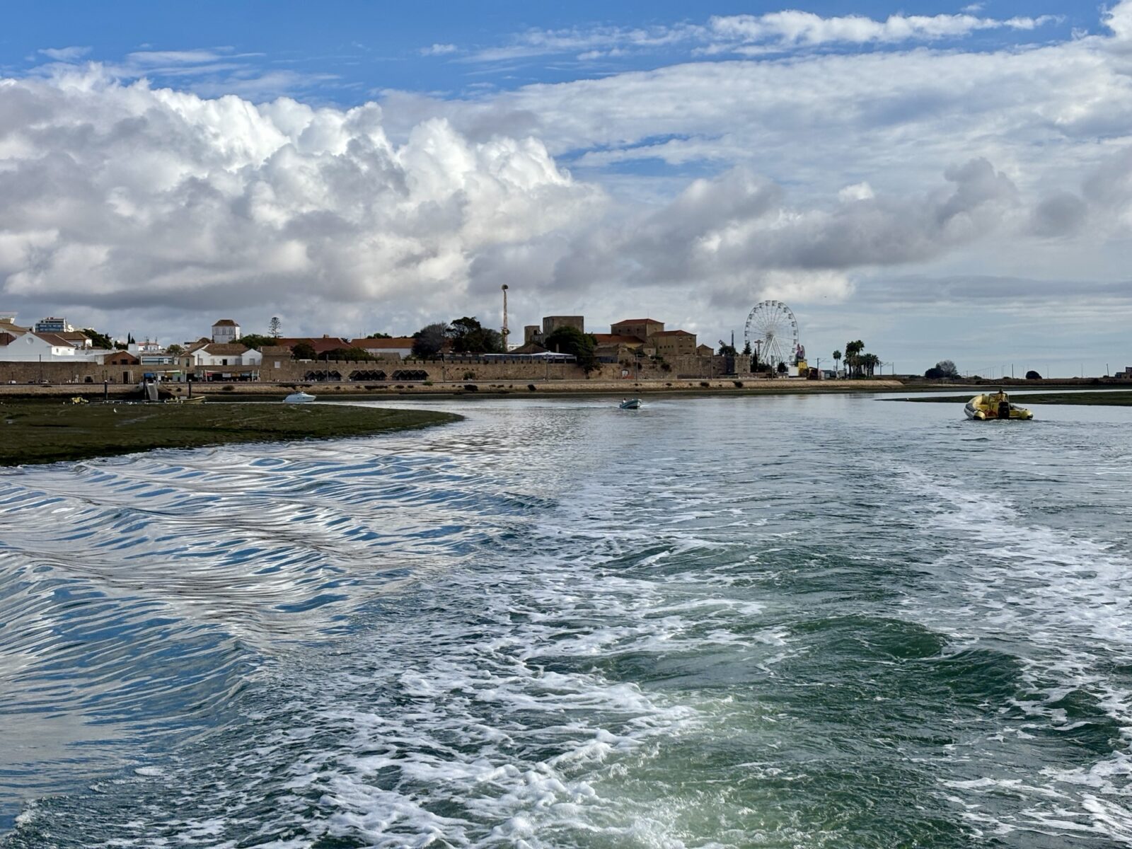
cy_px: 424
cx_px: 566
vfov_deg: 28.0
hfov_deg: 36.8
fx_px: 1700
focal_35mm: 52
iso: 32
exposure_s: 1/5076
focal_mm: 5.96
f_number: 1.6
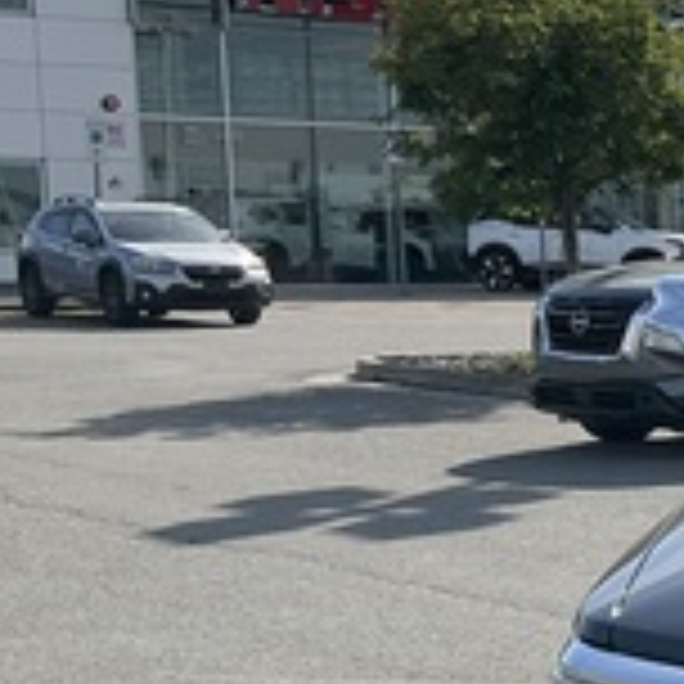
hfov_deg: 14.0
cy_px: 590
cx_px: 1305
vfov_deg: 16.0
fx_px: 2414
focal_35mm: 108
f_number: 1.8
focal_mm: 3
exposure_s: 1/2667
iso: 25
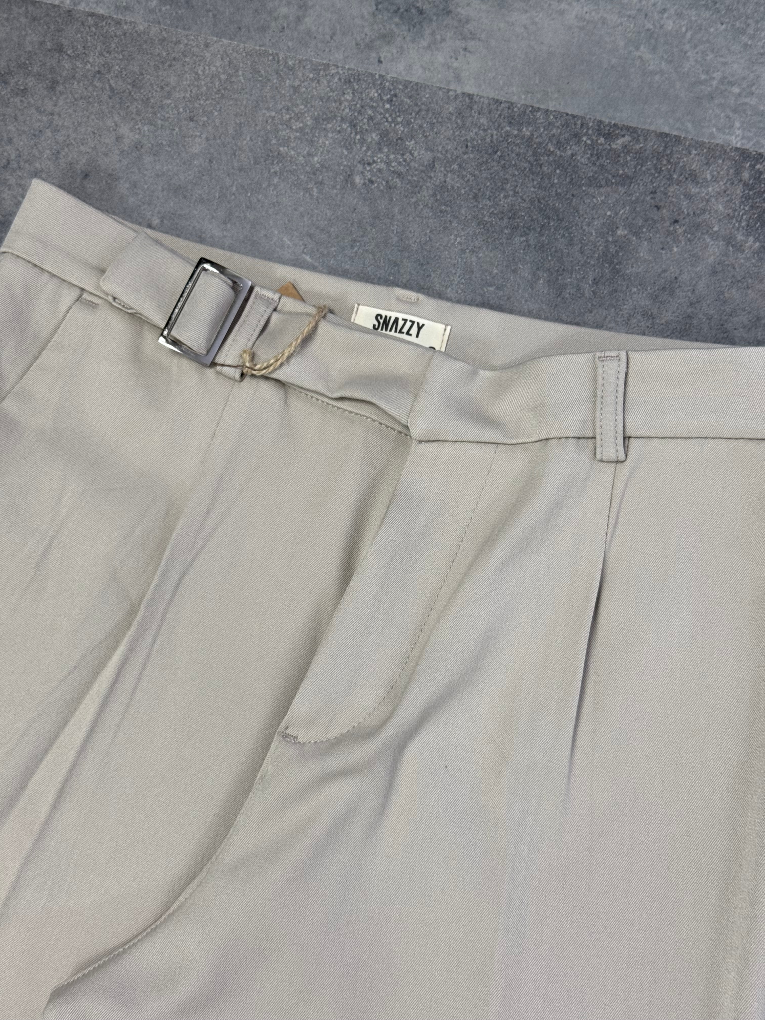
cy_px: 510
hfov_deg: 30.3
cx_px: 382
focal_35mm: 48
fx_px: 1414
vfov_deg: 39.7
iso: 50
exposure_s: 1/50
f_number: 1.78
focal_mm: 6.76
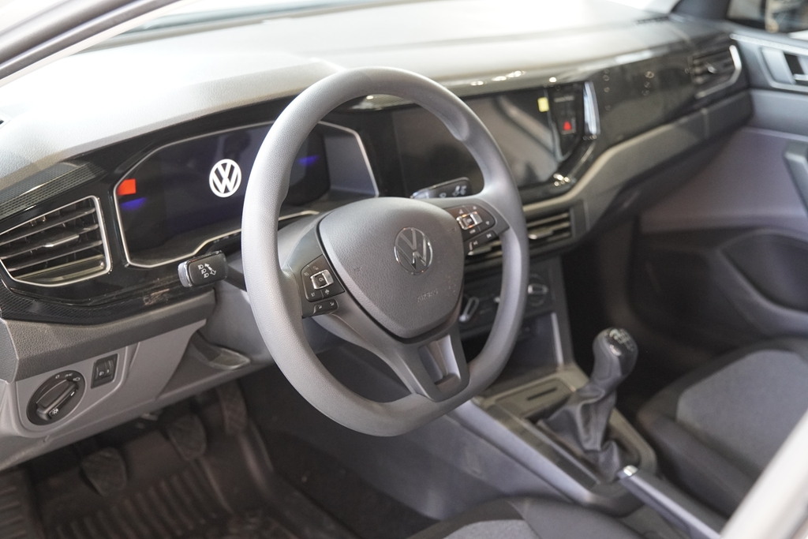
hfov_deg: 41.1
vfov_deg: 28.1
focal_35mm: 48
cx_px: 404
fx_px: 1077
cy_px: 270
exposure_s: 1/160
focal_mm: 32
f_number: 2.8
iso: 2000
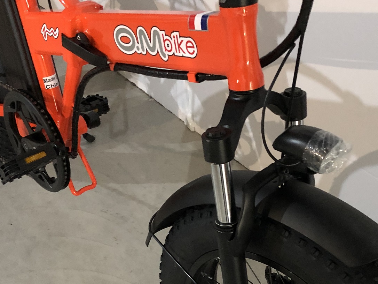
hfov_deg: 36.7
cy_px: 235
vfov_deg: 27.4
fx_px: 568
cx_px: 231
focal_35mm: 52
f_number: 1.8
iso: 100
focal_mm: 4
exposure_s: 1/4
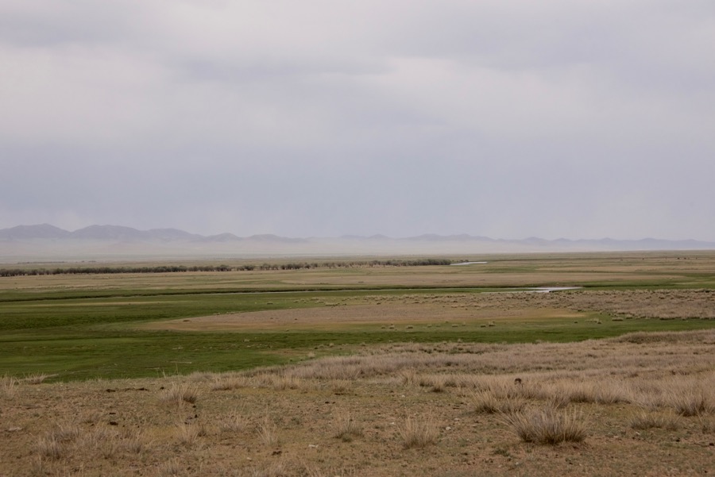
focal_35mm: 78
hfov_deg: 26.0
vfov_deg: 17.5
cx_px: 358
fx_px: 1550
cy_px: 238
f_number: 8
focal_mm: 78
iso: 640
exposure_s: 1/1000
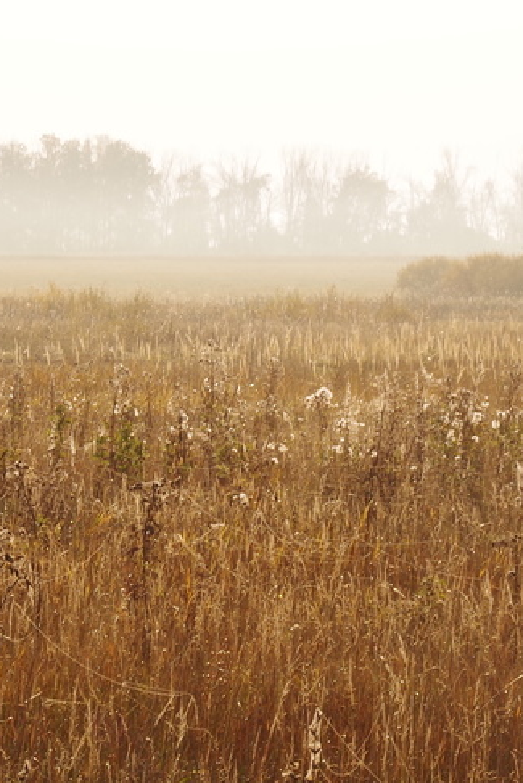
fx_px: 2874
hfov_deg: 10.4
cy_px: 411
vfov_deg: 15.5
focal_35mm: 132
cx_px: 126
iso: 200
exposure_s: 1/125
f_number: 11
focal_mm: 31
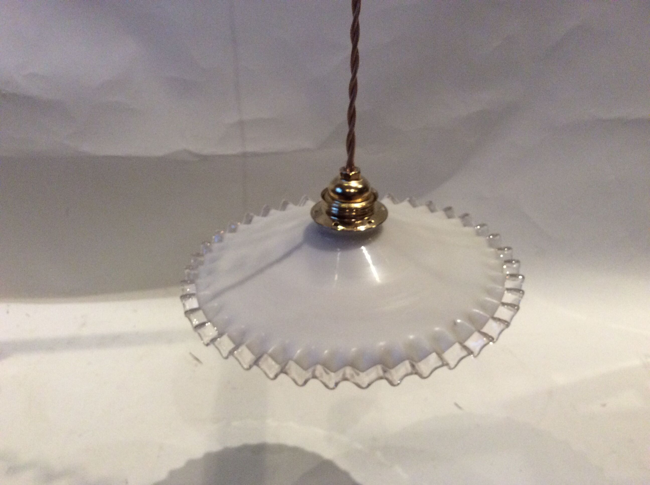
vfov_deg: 44.1
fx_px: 600
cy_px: 242
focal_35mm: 32
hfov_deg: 56.9
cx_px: 325
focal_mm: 3.3
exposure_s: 1/25
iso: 200
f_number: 2.4
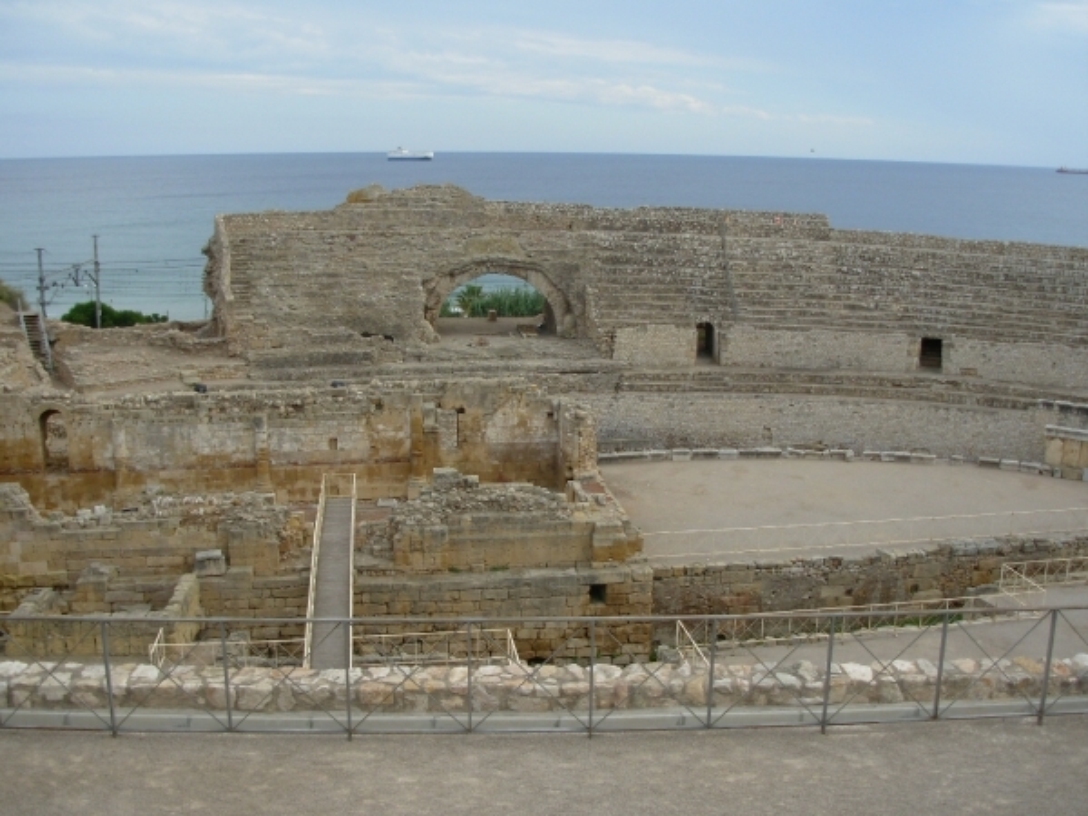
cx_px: 544
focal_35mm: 38
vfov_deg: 37.7
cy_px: 408
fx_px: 1194
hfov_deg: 49.0
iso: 50
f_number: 2.9
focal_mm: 6.3
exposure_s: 1/592
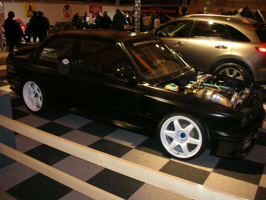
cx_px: 133
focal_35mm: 35
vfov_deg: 40.7
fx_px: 269
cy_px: 100
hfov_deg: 52.6
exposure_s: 1/60.1
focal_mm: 5.8
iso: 200
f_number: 3
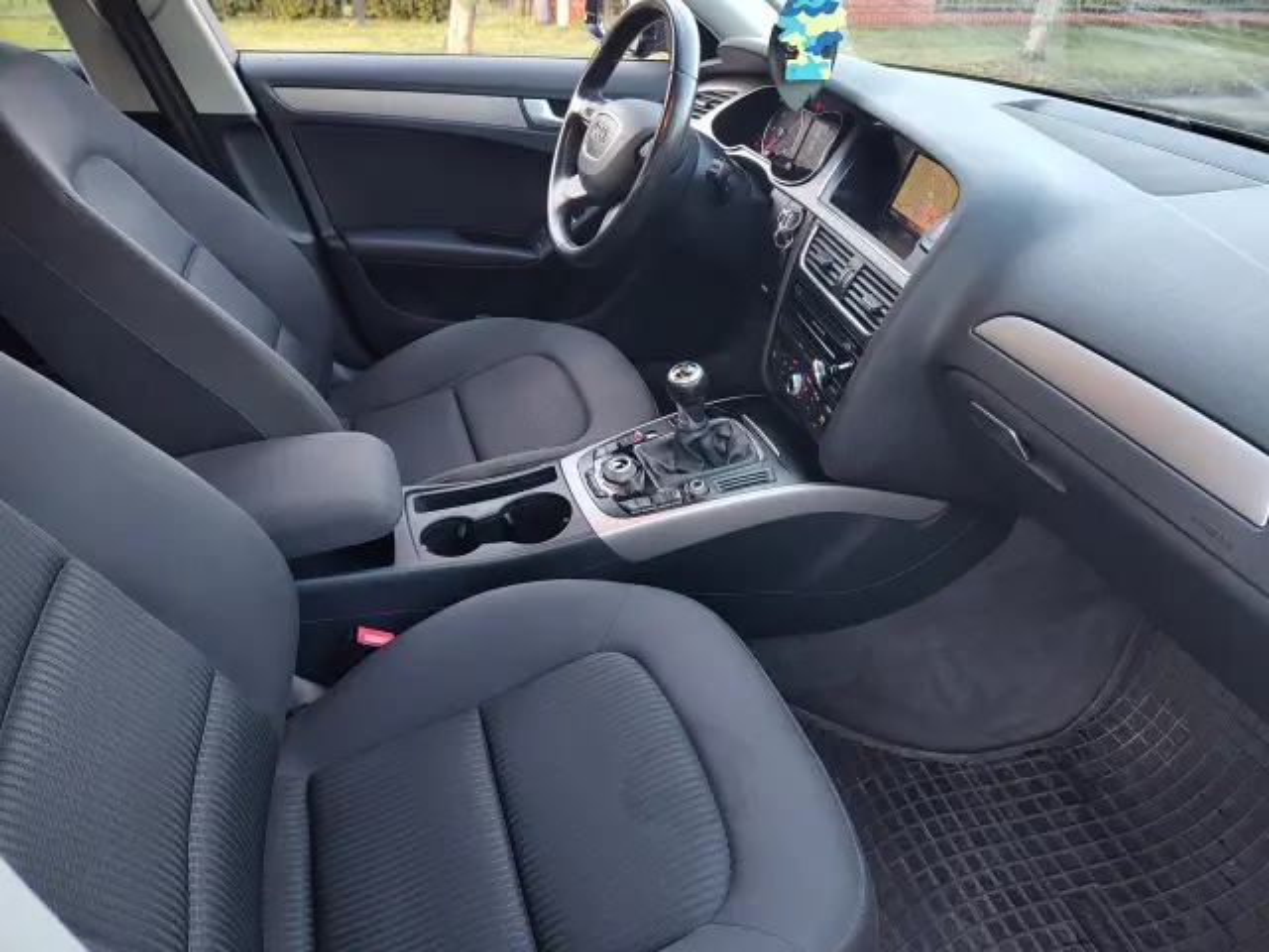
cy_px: 476
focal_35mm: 23
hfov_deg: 73.9
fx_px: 843
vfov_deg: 58.9
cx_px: 634
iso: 283
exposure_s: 1/50
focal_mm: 5.56
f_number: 1.8
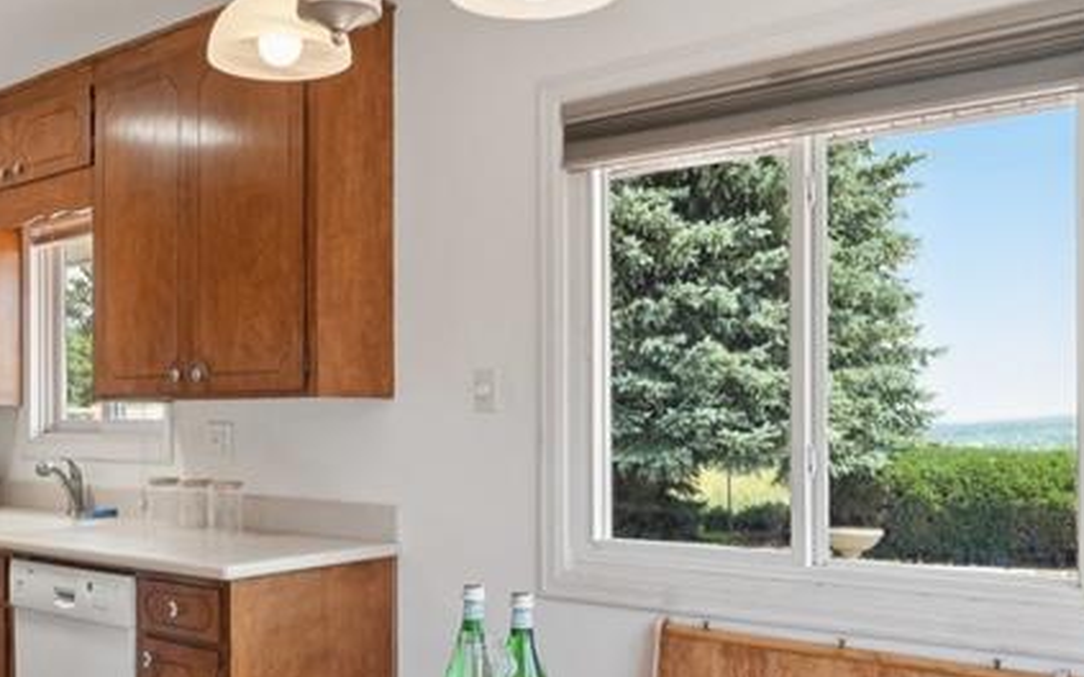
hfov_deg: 52.3
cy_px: 415
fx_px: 1093
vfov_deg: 34.3
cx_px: 423
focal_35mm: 37
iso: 800
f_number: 8
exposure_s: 1/20
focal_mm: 10
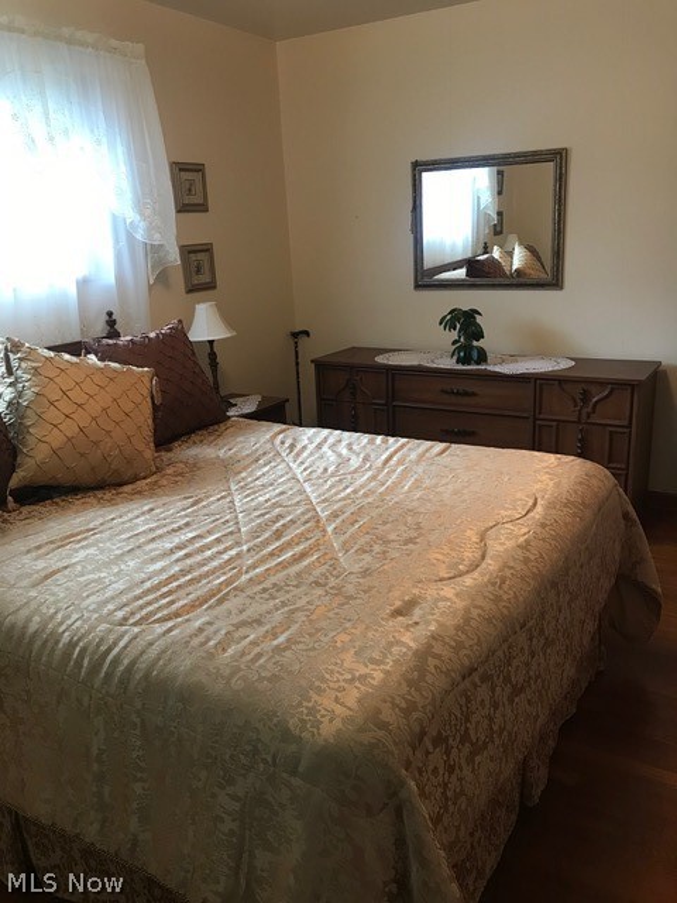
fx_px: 730
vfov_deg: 63.4
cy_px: 452
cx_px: 338
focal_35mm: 28
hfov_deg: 49.7
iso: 50
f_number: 1.8
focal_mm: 3.99
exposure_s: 1/15
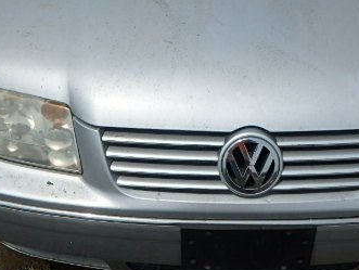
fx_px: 581
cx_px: 214
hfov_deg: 34.2
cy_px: 120
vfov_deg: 26.1
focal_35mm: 56
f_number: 7.6
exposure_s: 1/800
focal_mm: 5.2
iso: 125
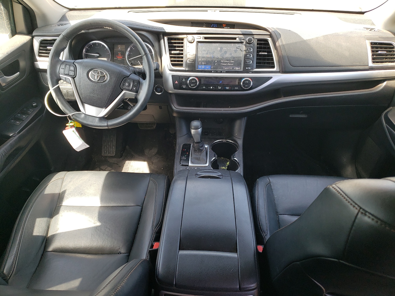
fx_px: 297
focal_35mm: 26
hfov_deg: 67.3
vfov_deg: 53.1
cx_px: 198
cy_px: 148
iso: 50
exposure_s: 1/135
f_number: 1.5
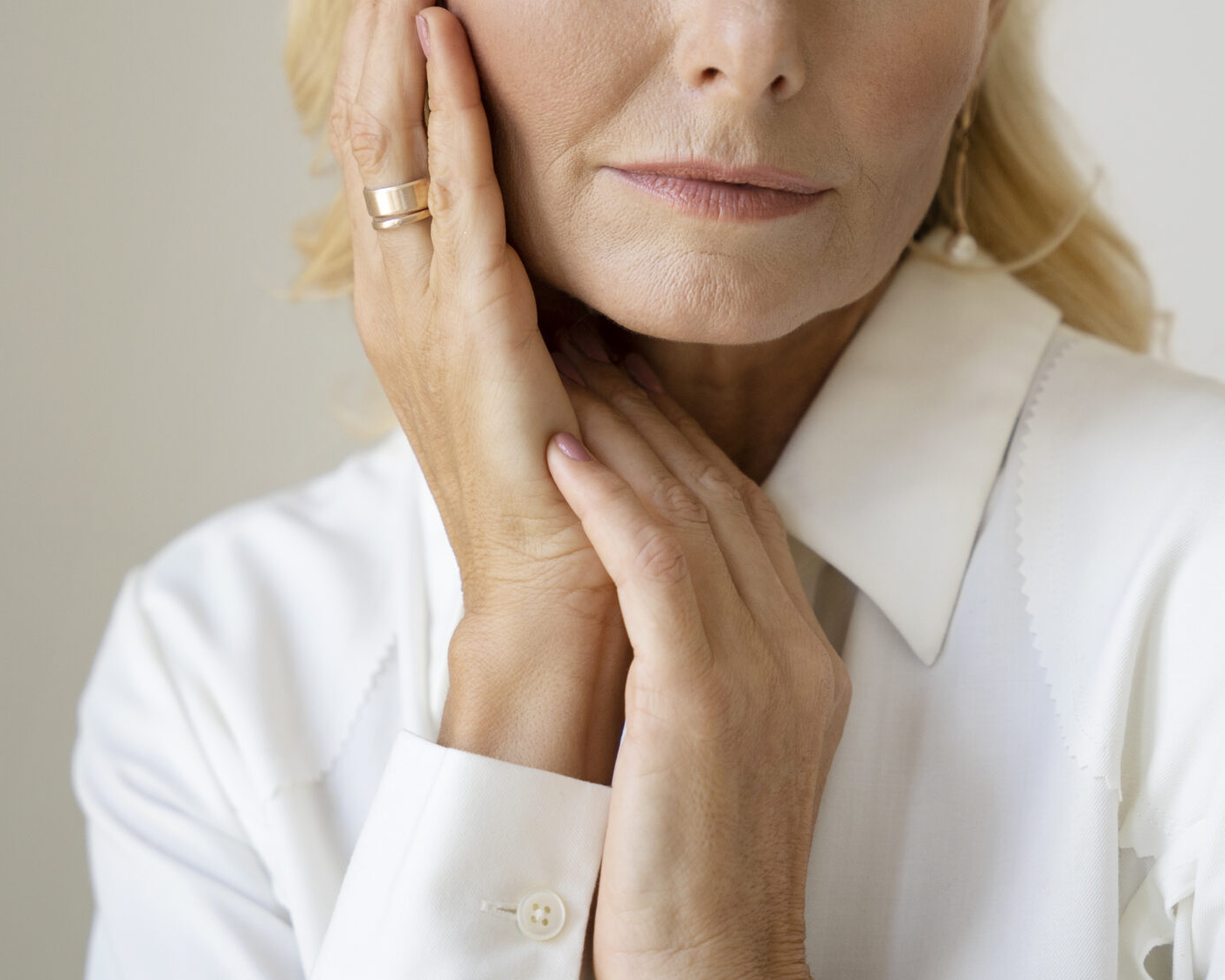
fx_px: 4350
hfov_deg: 16.0
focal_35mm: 120
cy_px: 217
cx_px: 715
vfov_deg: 12.8
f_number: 3.2
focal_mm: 70
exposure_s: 1/400
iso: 500
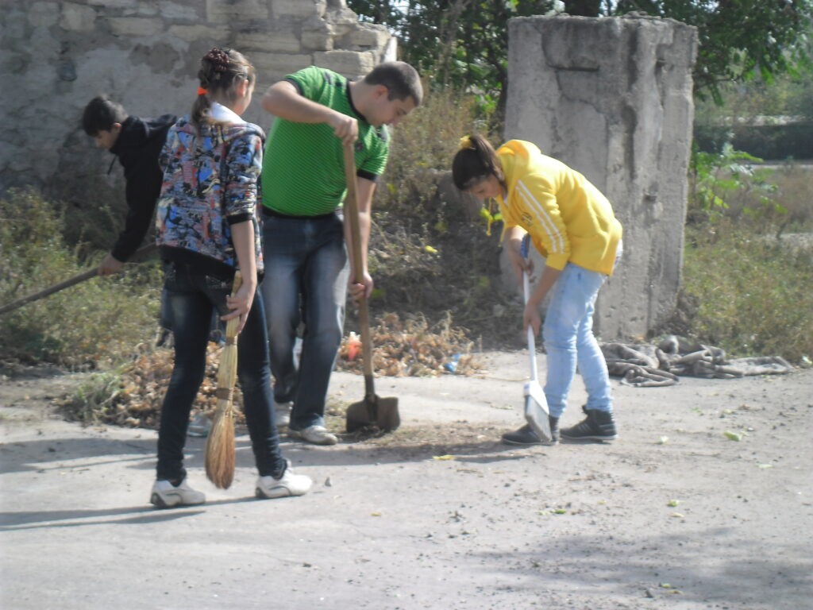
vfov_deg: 11.0
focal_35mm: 135
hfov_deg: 14.6
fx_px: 3171
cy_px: 305
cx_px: 406
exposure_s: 1/125
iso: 80
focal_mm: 24.5
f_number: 5.9
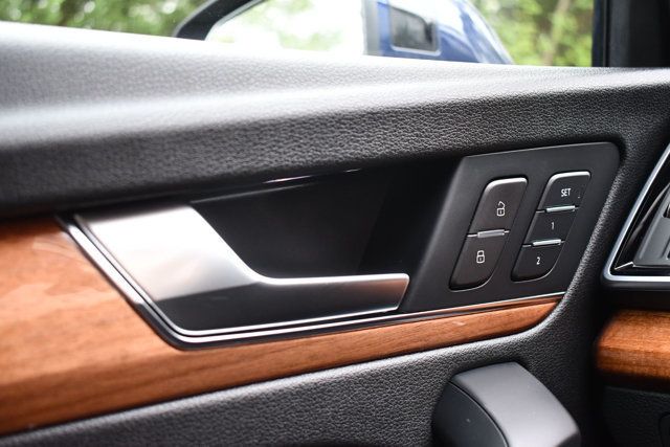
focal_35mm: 37
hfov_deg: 51.9
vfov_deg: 36.0
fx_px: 689
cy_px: 224
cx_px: 335
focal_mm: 25
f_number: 4
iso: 1400
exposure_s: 1/125
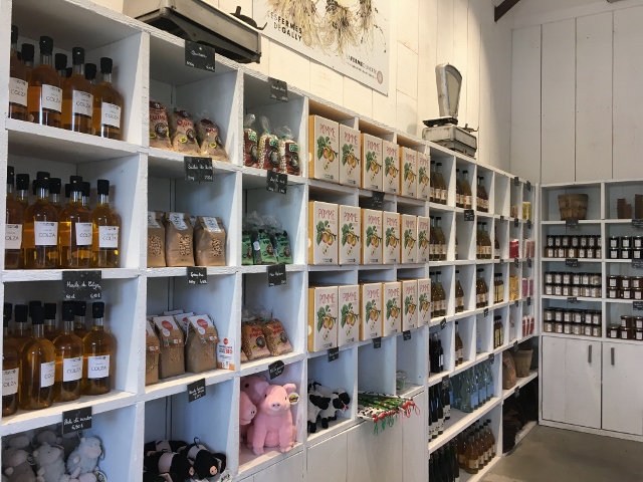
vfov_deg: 48.2
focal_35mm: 29
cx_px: 322
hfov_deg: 61.7
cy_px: 241
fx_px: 539
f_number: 2.2
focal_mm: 4.15
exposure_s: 1/33
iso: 32
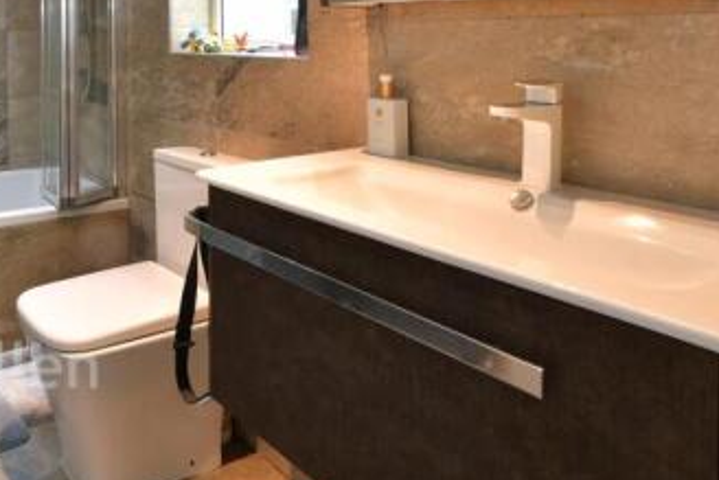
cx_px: 106
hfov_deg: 55.7
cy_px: 38
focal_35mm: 30
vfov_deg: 40.0
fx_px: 599
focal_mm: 10
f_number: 8
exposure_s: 1/1.3
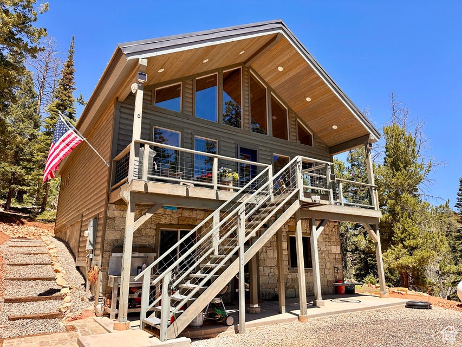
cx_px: 231
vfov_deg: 56.8
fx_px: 320
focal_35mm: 24
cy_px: 174
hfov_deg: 71.6
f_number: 1.78
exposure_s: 1/1779
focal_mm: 6.86
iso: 80
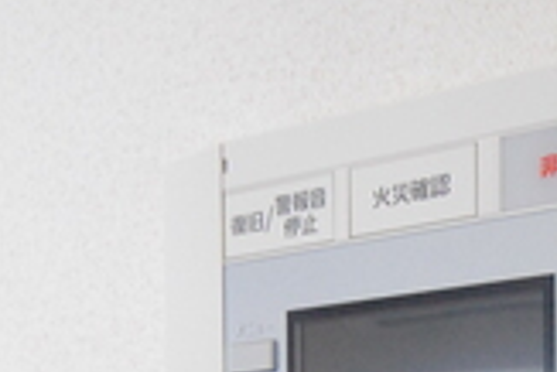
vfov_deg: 22.3
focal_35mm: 50
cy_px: 556
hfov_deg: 36.2
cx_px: 540
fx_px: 773
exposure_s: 1/40
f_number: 4.8
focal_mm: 8.5
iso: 1600
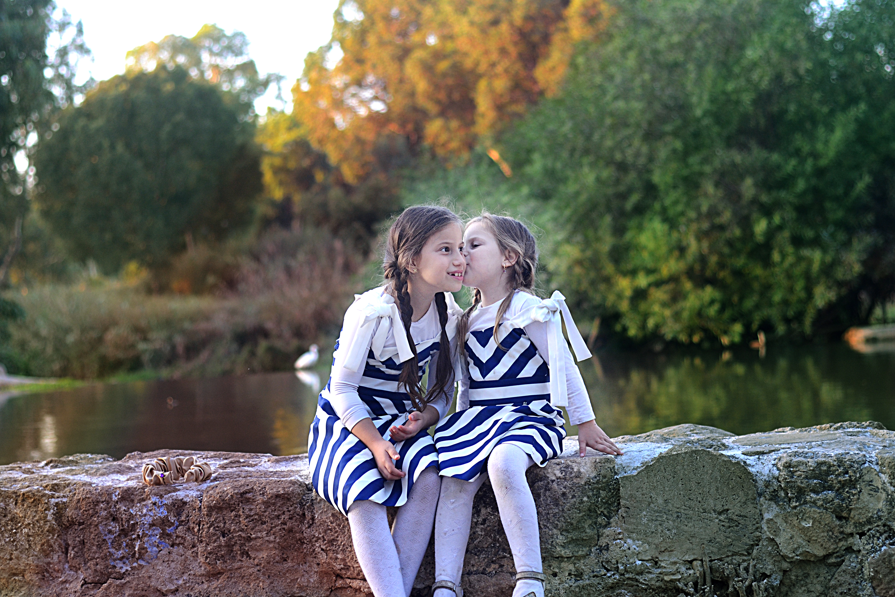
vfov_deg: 17.9
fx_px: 1889
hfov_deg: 26.6
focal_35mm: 76
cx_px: 441
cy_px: 297
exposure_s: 1/500
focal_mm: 50
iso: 400
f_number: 2.8
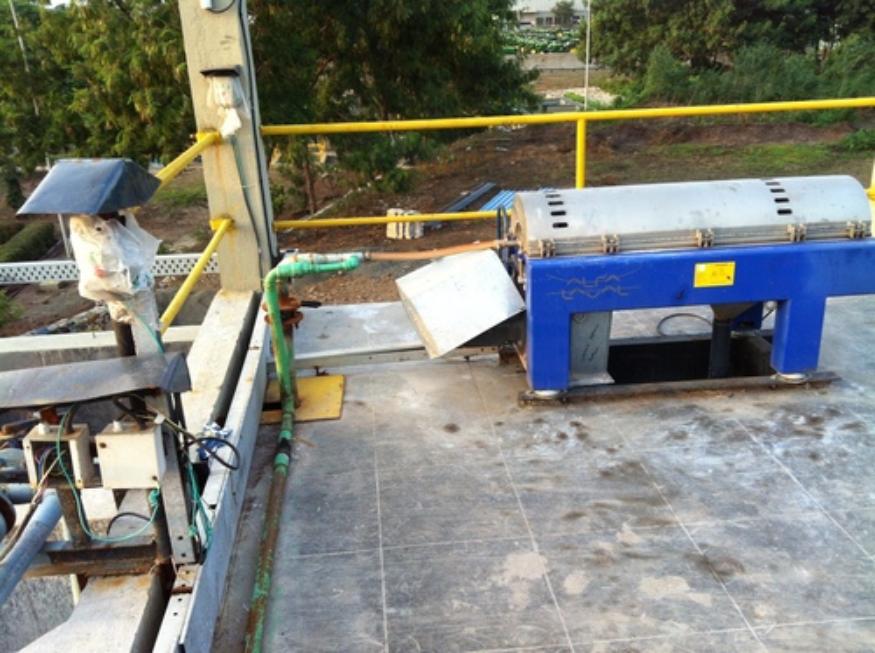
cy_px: 326
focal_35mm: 35
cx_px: 438
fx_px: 883
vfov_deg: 40.6
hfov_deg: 52.7
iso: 80
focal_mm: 3.85
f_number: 2.8
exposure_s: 1/120
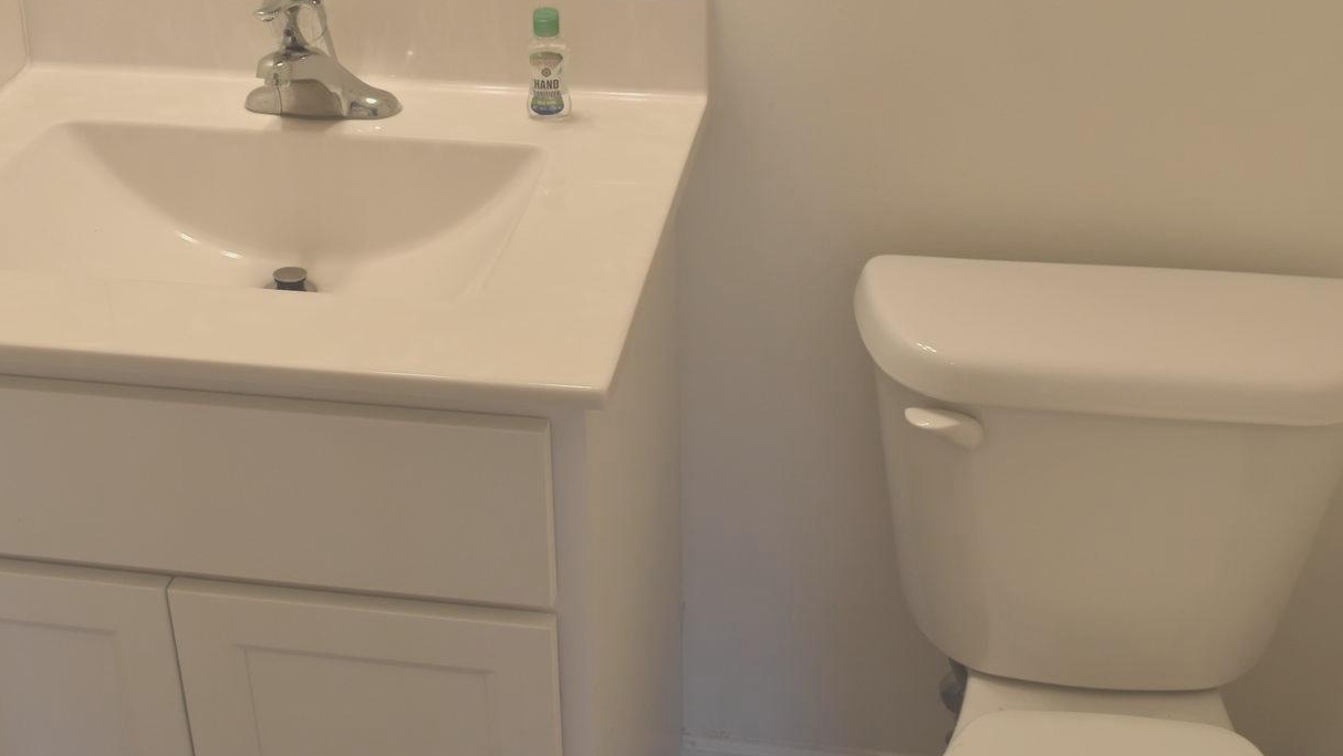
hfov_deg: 39.1
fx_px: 1887
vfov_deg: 22.6
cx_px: 600
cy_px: 262
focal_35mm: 53
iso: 400
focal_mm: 20
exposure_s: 1/100
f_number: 5
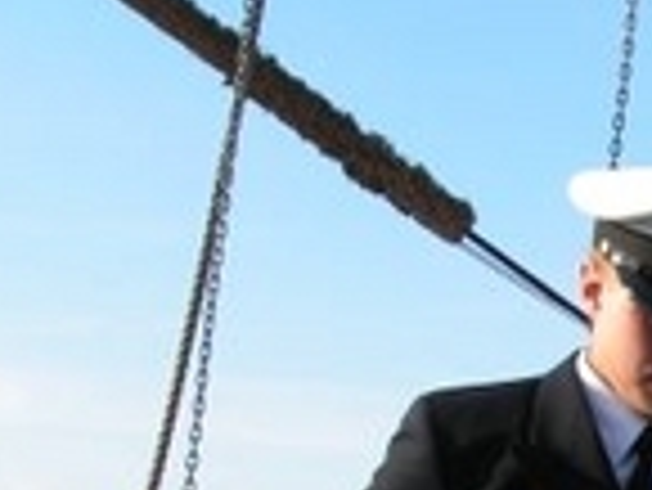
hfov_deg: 14.5
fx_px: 2469
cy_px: 659
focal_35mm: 131
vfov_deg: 11.0
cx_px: 796
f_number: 5.6
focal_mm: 6.3
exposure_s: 1/200
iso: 50
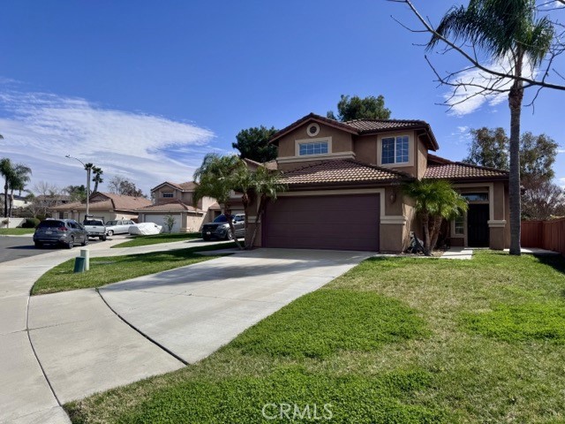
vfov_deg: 56.8
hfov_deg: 71.6
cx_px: 282
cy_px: 212
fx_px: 392
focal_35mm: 24
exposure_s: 1/7092
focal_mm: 6.76
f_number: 1.78
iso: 80
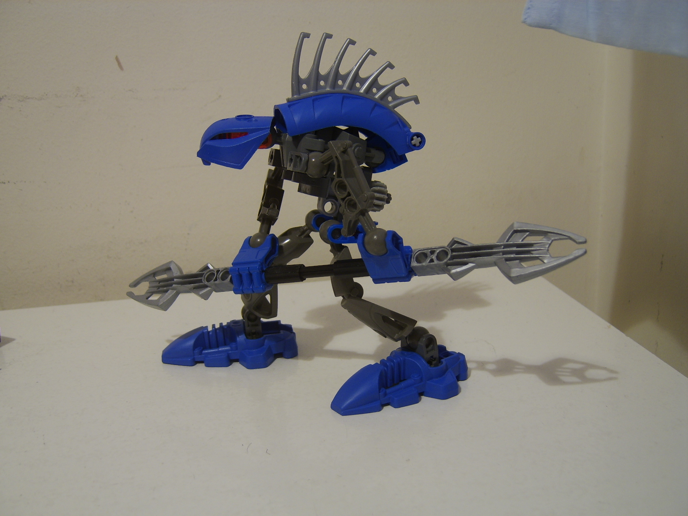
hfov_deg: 58.4
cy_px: 258
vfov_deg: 45.4
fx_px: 616
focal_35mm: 31
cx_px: 344
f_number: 2.7
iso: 71
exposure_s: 1/4
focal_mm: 8.13
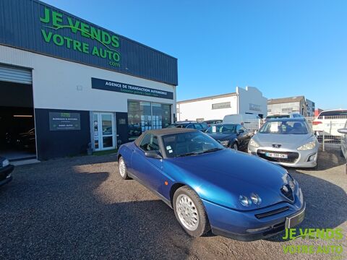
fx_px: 160
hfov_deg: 94.5
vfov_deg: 78.1
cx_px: 174
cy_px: 130
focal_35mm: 16
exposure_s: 1/425
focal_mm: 1.65
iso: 50
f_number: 2.2
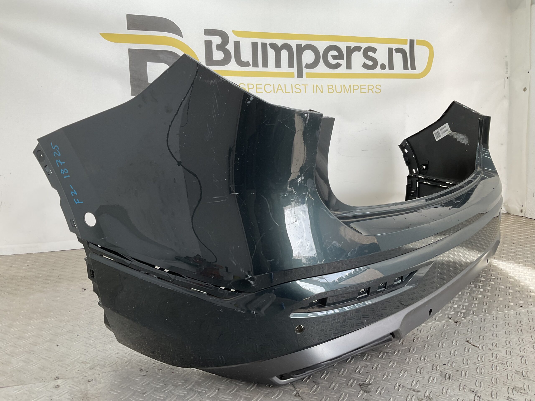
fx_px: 448
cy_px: 200
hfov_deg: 61.7
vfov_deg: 48.2
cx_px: 268
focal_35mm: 29
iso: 16
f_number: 1.8
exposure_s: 1/120
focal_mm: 3
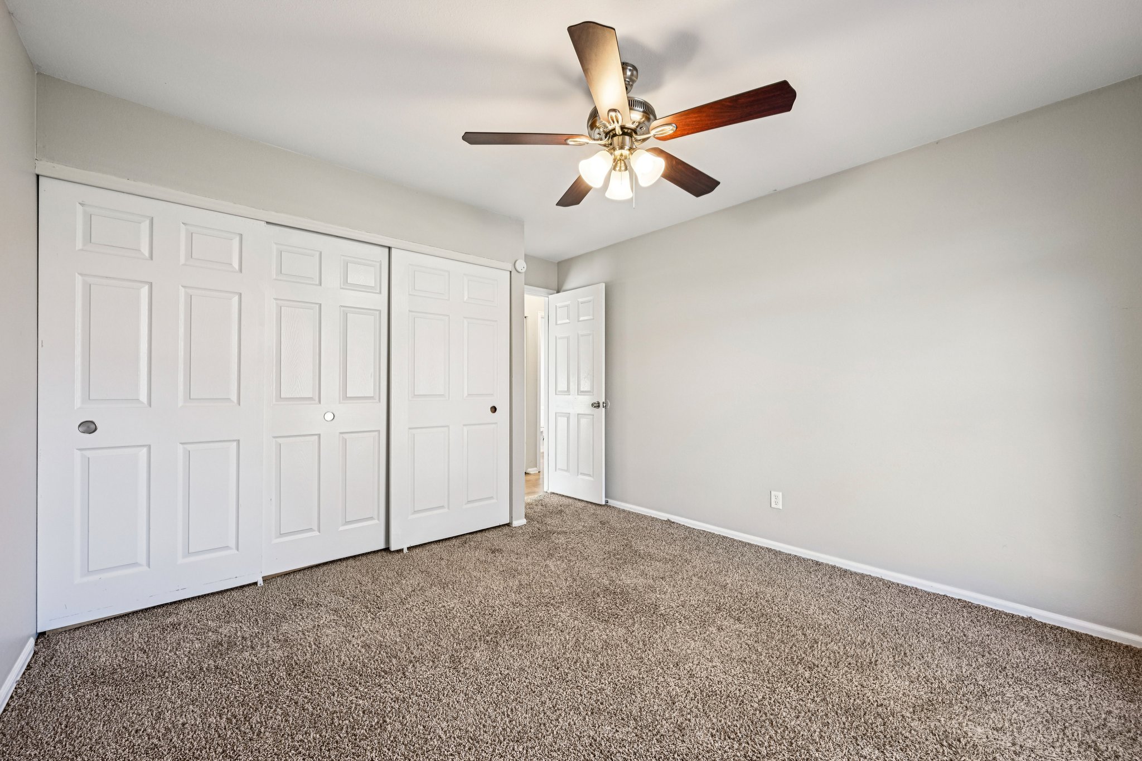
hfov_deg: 104.3
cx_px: 571
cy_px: 380
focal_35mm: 14
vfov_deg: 81.2
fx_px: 444
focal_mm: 14
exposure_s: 1/10
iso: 400
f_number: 11
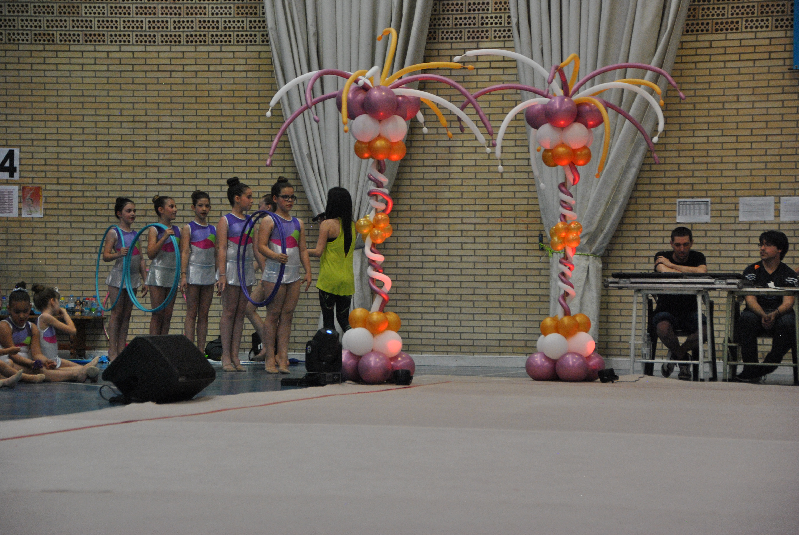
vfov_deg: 12.2
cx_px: 400
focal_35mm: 112
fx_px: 2500
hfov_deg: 18.2
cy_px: 268
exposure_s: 1/200
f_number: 5.3
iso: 800
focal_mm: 75
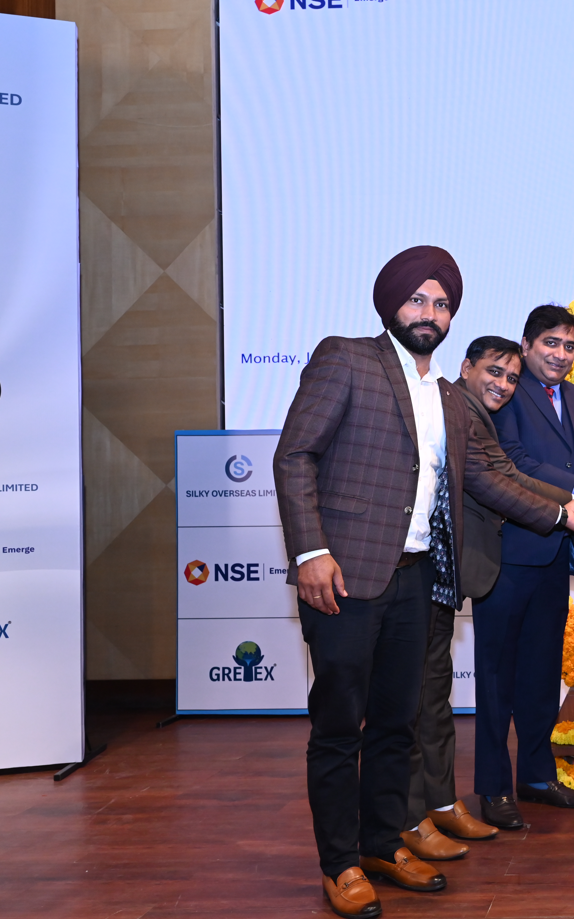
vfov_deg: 46.2
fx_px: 1076
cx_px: 657
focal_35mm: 43
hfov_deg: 27.0
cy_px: 461
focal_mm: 28
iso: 1600
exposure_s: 1/125
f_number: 5.6
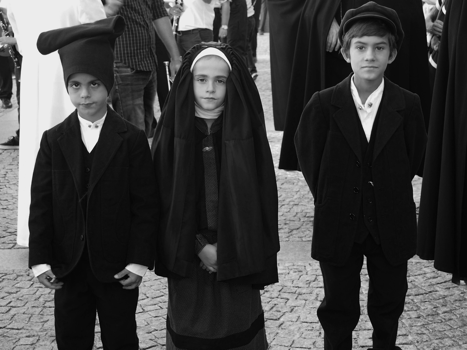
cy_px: 175
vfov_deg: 20.4
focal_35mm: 72
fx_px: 971
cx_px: 234
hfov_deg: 27.0
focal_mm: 36
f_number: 5.3
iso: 800
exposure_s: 1/80
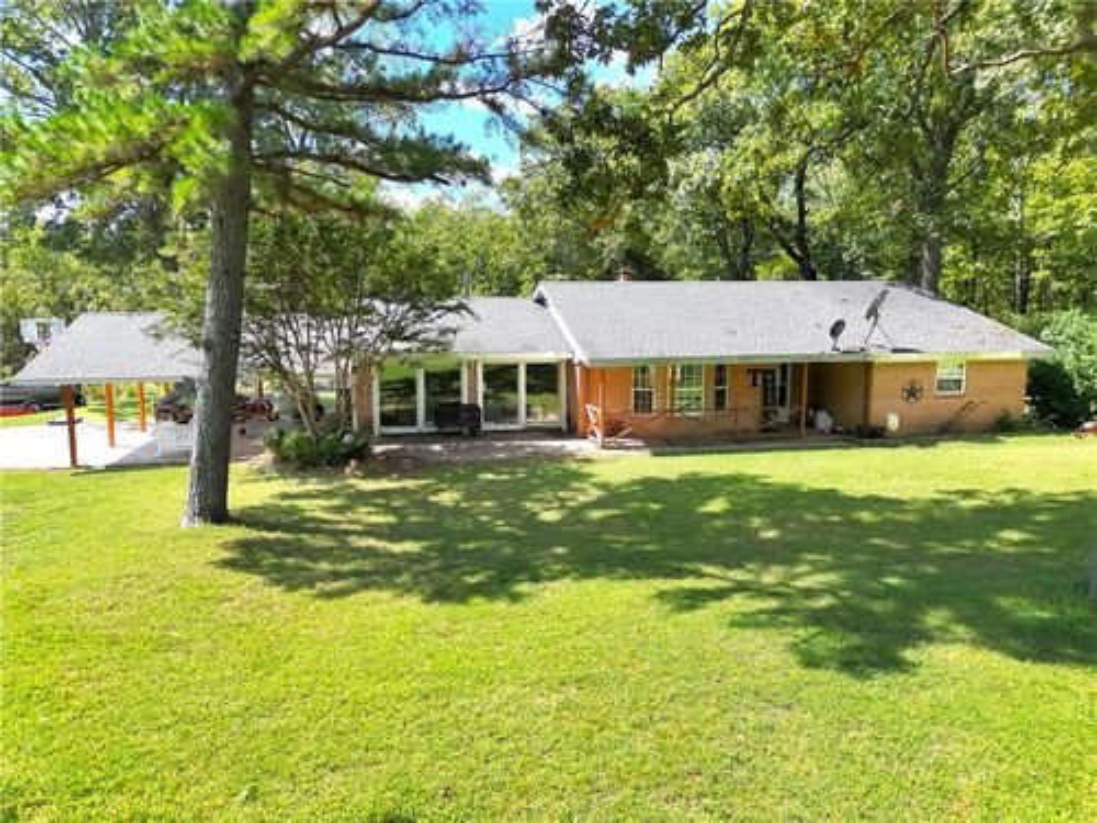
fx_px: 761
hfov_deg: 71.6
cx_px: 548
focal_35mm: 24
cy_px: 412
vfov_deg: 56.8
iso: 180
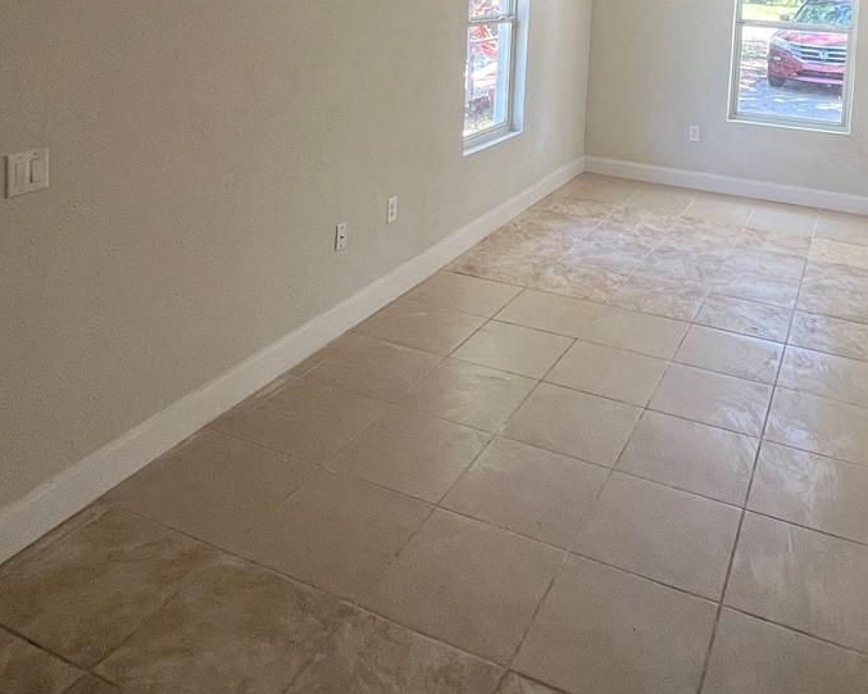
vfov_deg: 42.0
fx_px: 770
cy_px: -1
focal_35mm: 30
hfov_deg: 58.2
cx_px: 531
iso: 100
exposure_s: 1/120
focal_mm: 1.57
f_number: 1.8
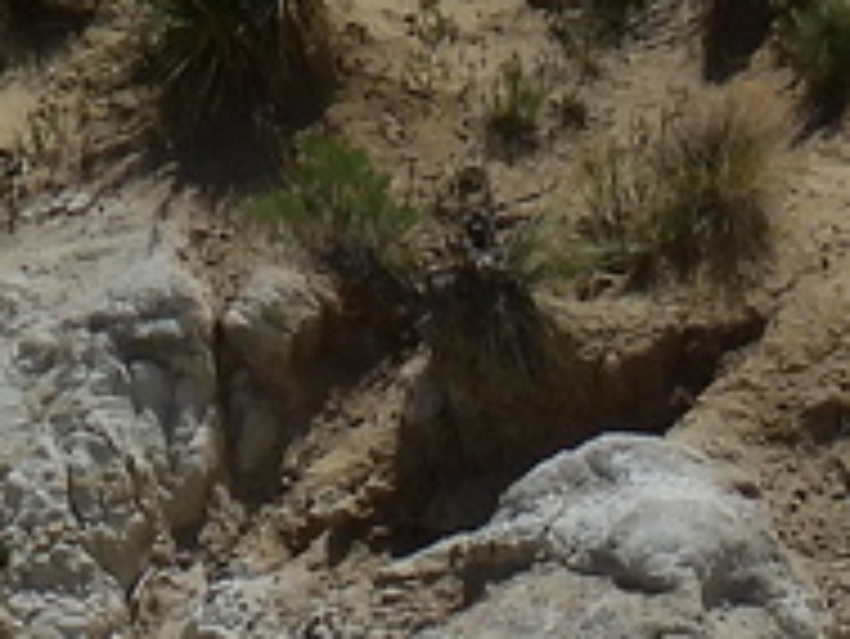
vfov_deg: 1.1
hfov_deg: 1.5
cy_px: 1998
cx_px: 1205
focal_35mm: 1354
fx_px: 33269
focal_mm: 35.7
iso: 100
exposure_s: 1/2000
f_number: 4.5
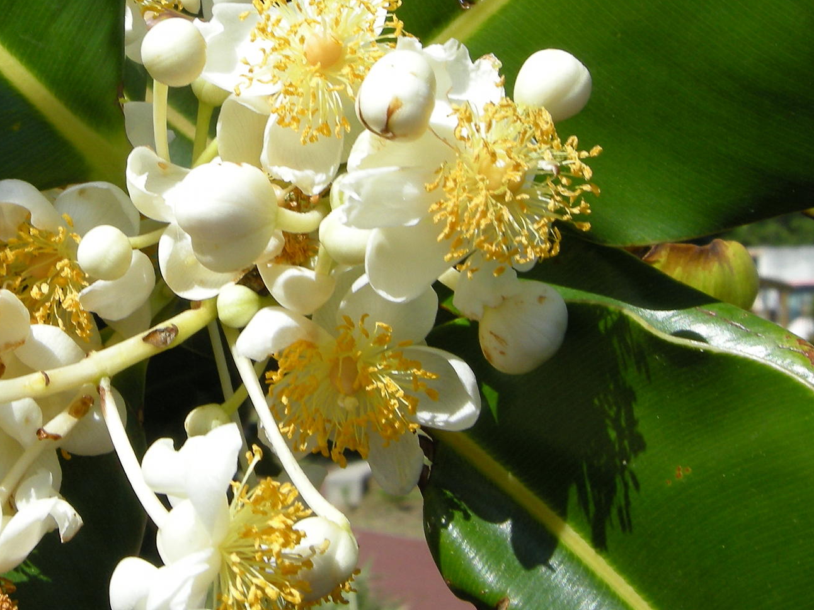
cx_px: 255
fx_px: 1528
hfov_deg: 29.6
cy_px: 189
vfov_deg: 22.5
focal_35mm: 65
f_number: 6.1
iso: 64
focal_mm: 7.5
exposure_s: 1/223
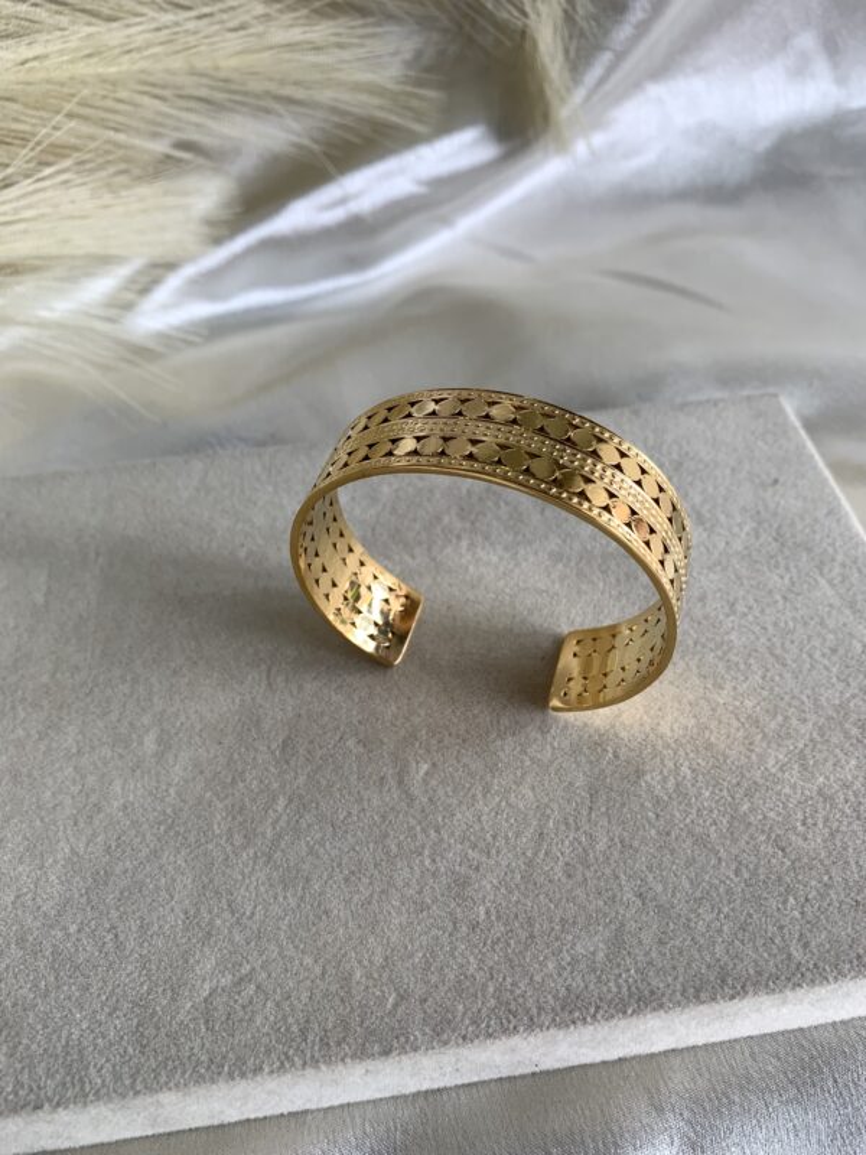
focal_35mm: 26
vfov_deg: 67.3
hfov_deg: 53.1
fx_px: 867
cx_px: 433
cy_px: 578
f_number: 1.8
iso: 32
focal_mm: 4.25
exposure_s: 1/100
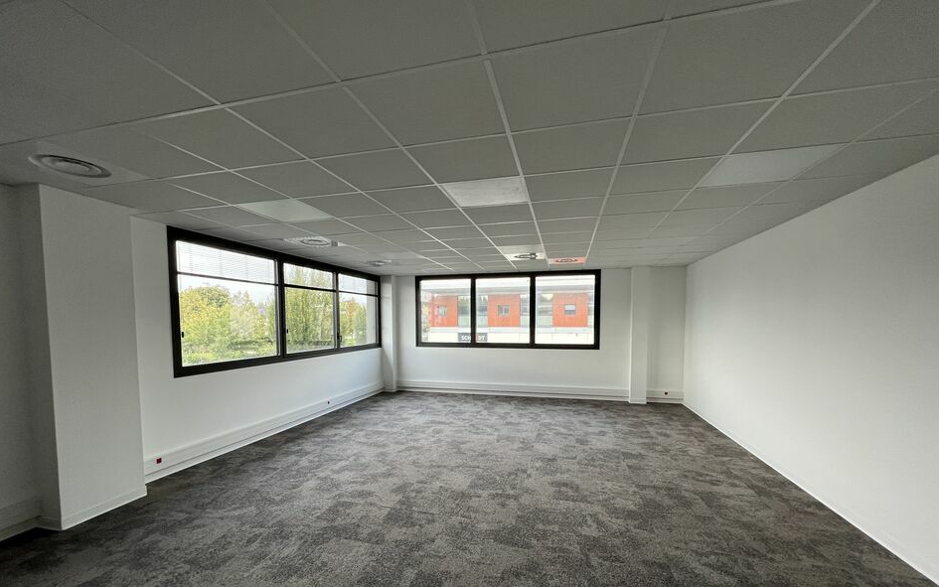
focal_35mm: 14
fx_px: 358
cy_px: 342
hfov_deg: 105.3
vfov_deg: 78.1
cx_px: 463
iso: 125
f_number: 1.8
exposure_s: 1/99
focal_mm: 1.57
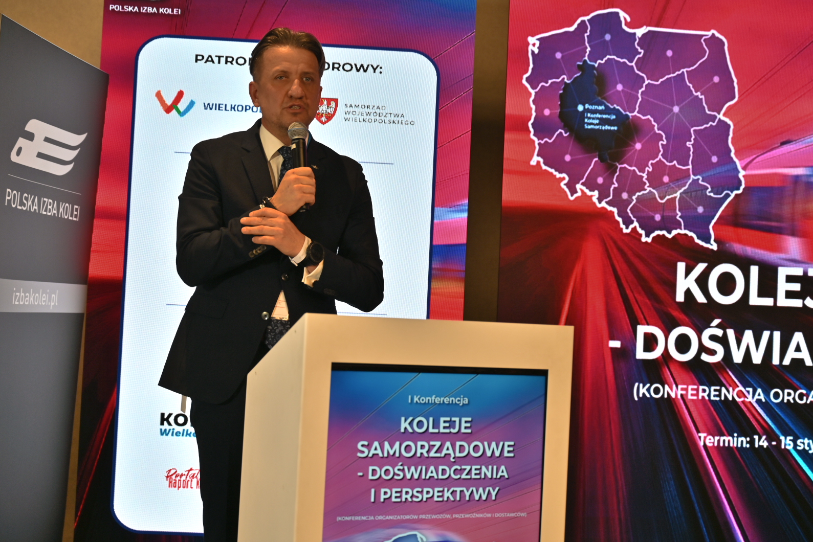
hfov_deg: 37.5
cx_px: 411
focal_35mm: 53
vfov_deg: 25.5
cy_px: 270
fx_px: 1197
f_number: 4
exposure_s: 1/100
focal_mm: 52
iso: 125
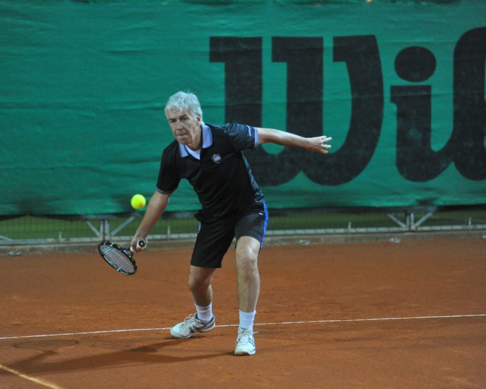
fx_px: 2373
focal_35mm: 165
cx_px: 211
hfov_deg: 11.7
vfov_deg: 9.4
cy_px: 196
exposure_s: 1/500
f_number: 3.2
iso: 4000
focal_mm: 145
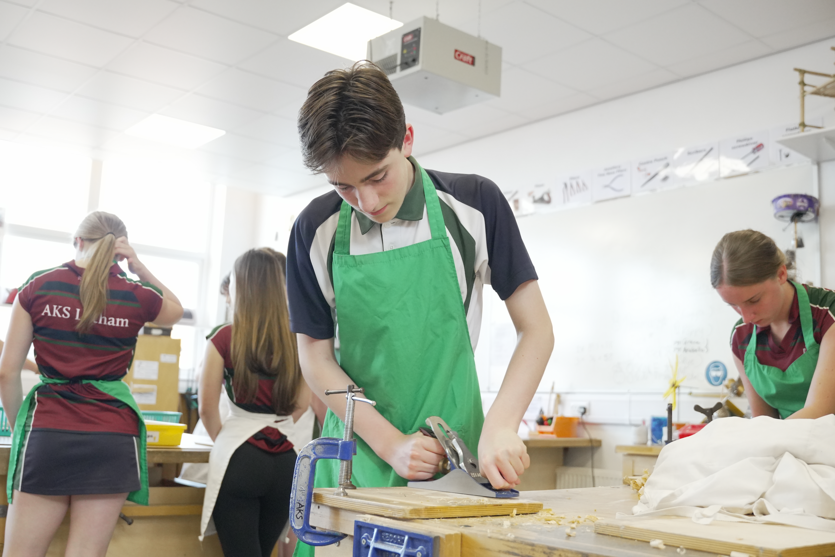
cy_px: 278
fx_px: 835
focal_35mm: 36
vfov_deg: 36.9
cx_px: 418
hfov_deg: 53.1
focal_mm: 24
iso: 3200
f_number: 2.8
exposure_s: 1/100
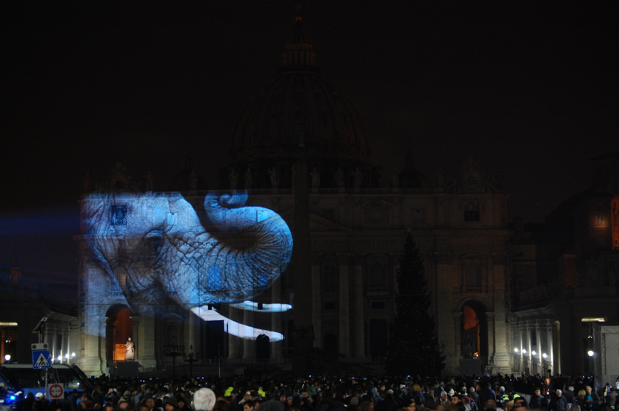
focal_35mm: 82
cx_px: 310
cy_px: 206
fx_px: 1417
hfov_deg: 24.6
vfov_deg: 16.5
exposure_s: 1/4
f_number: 4
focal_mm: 55
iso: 800
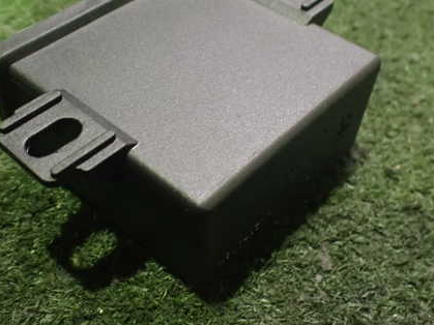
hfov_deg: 43.7
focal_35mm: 43
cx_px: 184
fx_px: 539
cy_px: 150
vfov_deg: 33.6
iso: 1250
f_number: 2.3
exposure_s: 1/30
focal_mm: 5.4
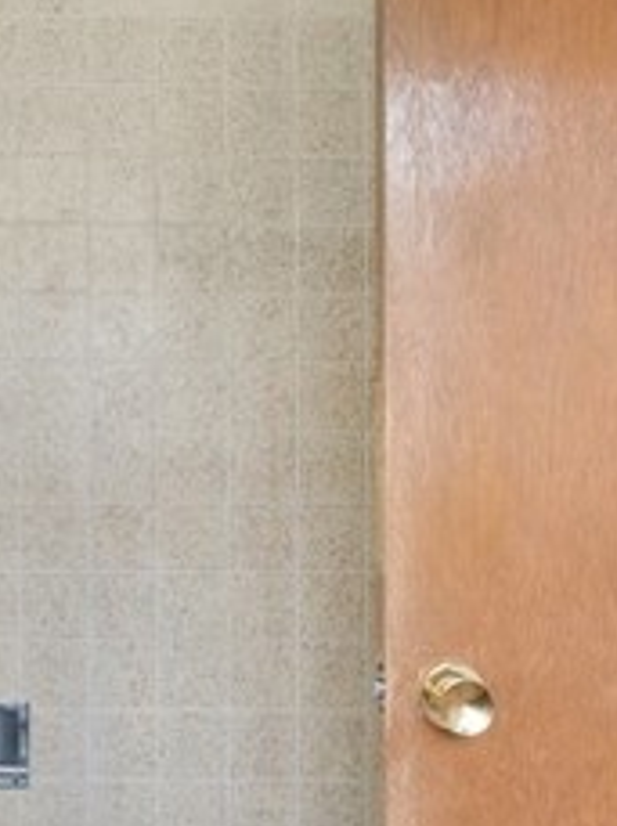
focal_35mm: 56
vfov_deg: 34.4
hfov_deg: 25.0
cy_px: 406
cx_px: 25
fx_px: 1335
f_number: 9
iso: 100
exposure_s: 1/2.5
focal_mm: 13
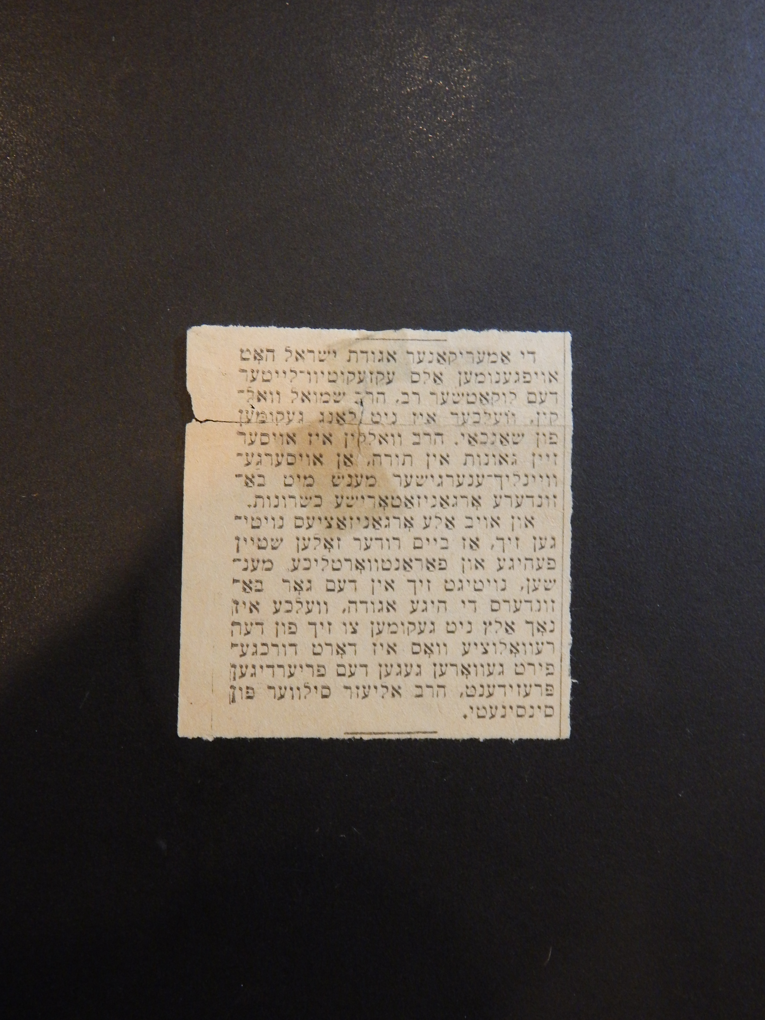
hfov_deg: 41.8
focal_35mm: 34
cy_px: 510
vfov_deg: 54.0
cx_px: 382
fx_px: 1002
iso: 400
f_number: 3.3
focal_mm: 6.1
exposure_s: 1/20
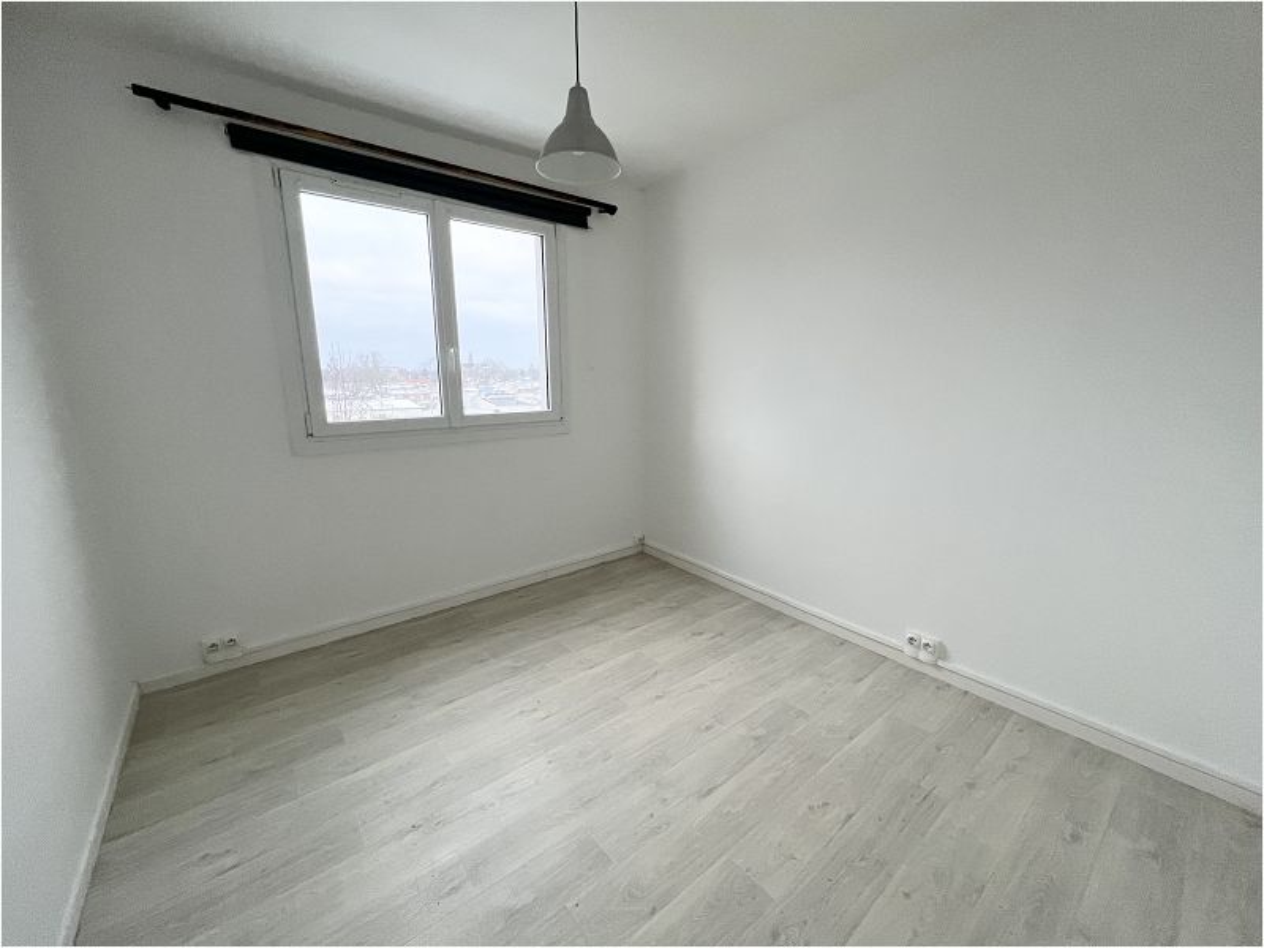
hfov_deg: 106.2
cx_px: 632
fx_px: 475
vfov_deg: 89.9
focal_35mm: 13
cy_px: 474
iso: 250
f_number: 1.8
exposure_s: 1/99
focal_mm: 1.57
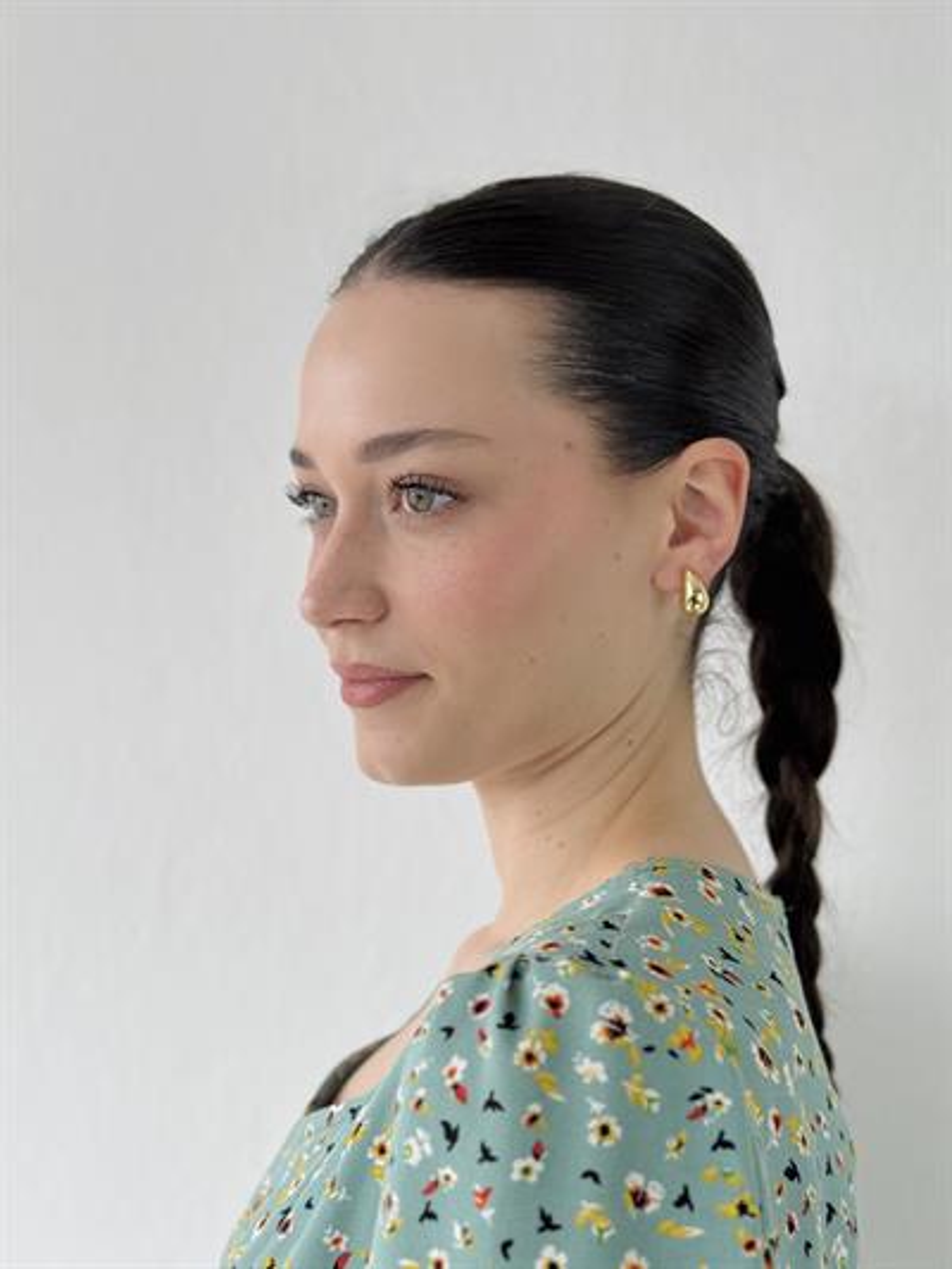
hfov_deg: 30.3
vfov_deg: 39.6
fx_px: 1759
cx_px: 476
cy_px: 634
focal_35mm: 48
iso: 64
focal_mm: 6.76
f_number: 1.78
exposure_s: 1/318
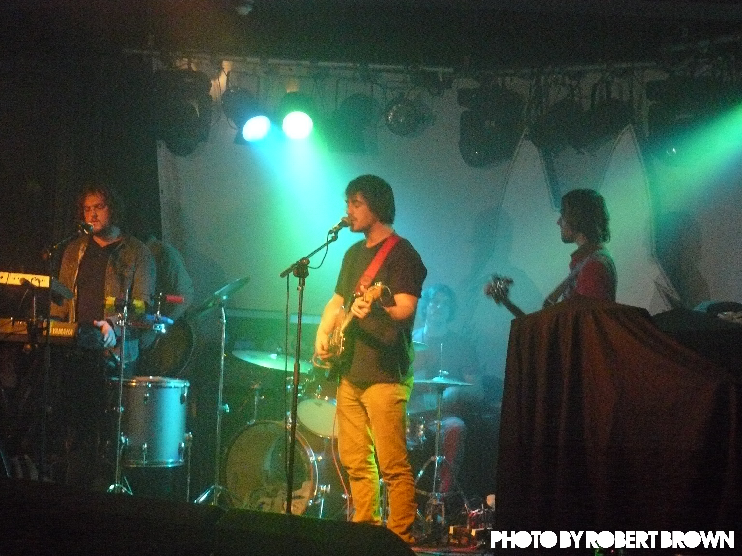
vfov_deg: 21.0
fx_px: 1500
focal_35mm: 70
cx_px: 371
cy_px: 278
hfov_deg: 27.8
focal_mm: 11.6
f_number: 3.2
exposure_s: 1/13
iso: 800
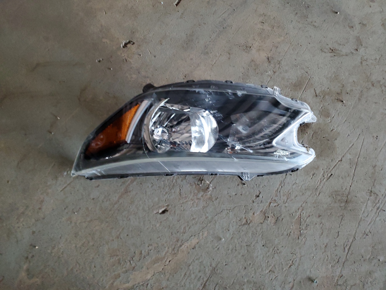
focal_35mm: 26
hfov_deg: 67.3
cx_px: 193
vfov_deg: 53.1
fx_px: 290
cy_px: 145
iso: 282
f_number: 1.5
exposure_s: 1/17
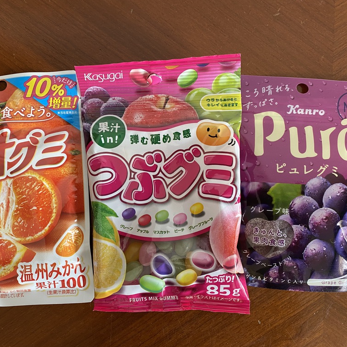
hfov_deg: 52.3
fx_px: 352
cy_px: 172
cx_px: 147
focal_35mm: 31
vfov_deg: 52.5
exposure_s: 1/60
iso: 125
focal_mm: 4.25
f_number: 1.8
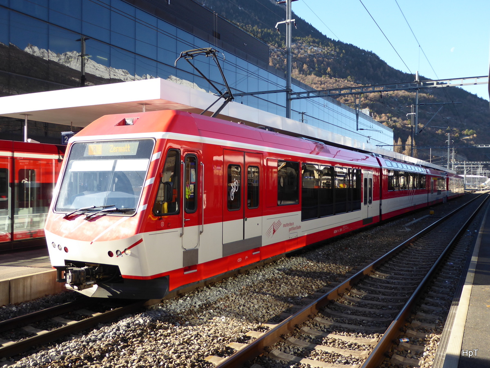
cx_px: 245
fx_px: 481
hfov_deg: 54.0
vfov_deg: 41.8
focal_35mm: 34
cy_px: 184
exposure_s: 1/200
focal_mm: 5.8
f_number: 3.6
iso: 80
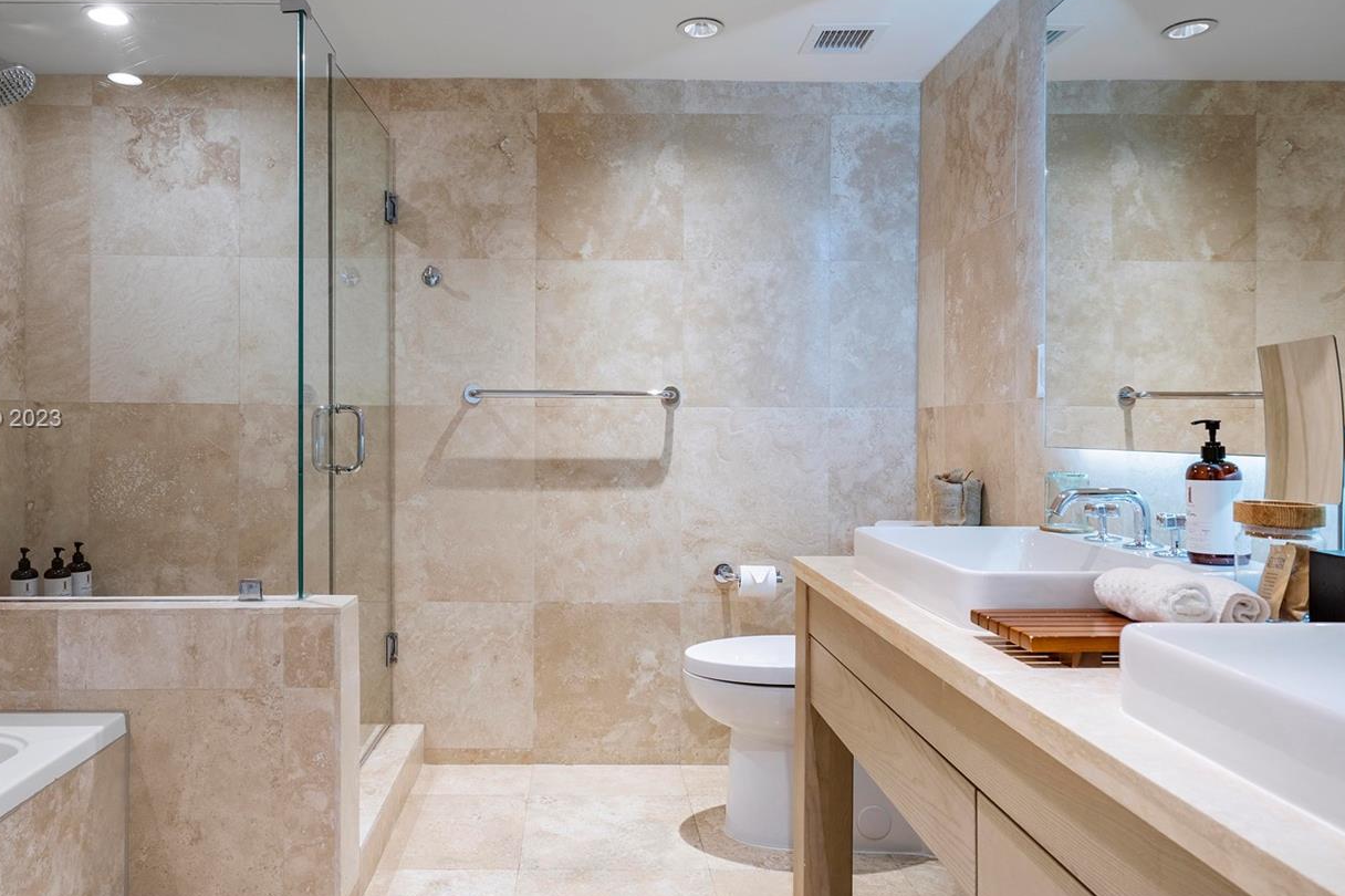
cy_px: 420
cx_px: 593
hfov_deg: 71.3
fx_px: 934
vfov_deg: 51.2
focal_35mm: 25
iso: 400
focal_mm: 19
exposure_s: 1/6
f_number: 8
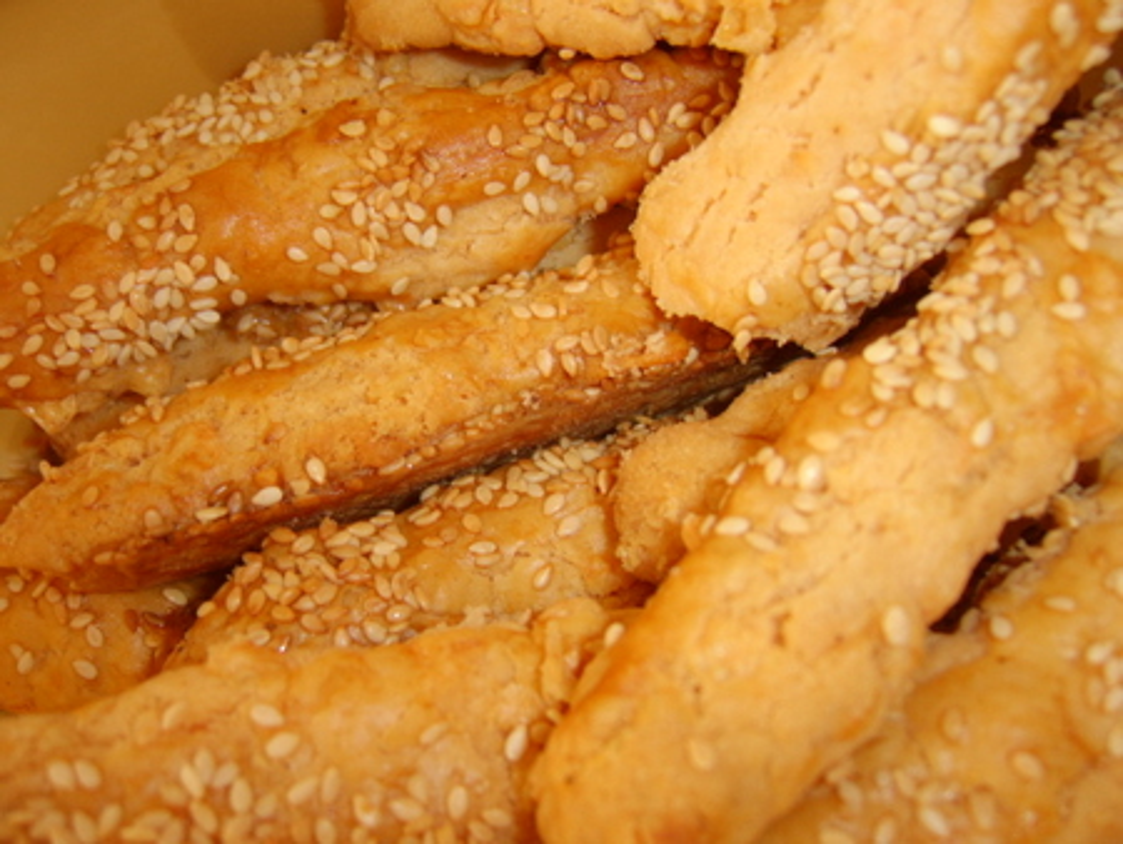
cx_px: 562
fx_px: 1006
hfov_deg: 58.3
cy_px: 422
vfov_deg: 45.5
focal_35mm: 31
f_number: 2.7
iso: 141
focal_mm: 8.13
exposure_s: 1/30
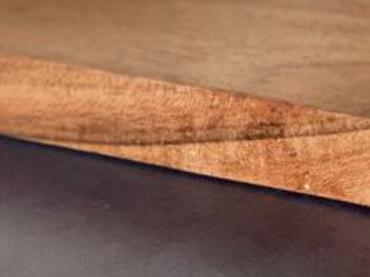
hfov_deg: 8.5
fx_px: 2340
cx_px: -407
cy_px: -35
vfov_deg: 6.7
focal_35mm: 219
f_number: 2
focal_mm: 6
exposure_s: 1/60
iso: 125
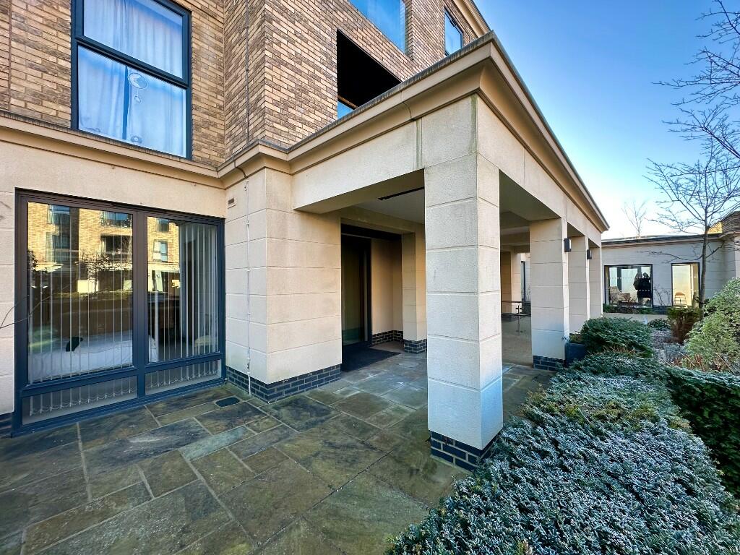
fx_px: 299
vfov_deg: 85.7
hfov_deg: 102.1
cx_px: 370
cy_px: 278
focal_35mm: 14
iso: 40
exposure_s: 1/117
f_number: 2.2
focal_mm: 2.22
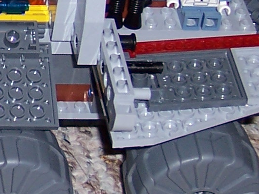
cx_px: -233
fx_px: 1915
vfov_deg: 5.8
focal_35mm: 256
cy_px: 26
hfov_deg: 7.5
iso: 80
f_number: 4
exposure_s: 1/90
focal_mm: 10
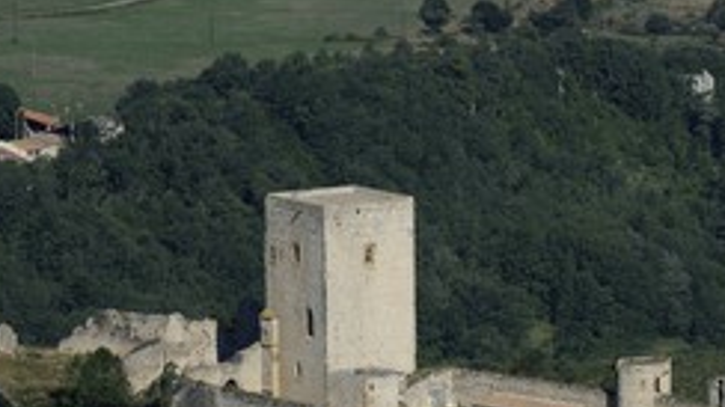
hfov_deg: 6.0
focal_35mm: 361
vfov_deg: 3.4
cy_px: 392
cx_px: 437
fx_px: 6937
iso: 400
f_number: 10
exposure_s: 1/1000
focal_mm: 200
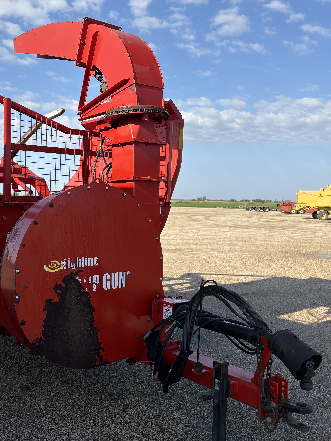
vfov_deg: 52.6
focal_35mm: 35
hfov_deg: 39.8
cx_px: 91
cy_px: 220
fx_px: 446
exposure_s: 1/2451
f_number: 1.6
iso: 50
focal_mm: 5.96
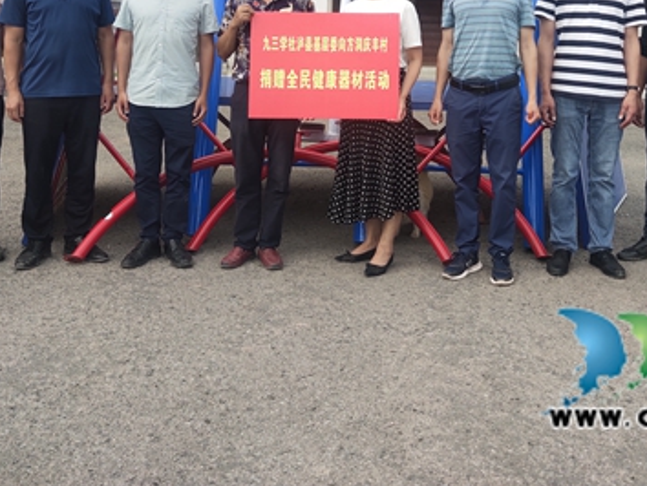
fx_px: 1216
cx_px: 371
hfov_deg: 29.8
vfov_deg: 22.1
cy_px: 49
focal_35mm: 65
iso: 50
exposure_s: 1/473
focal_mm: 4.74
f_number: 1.79
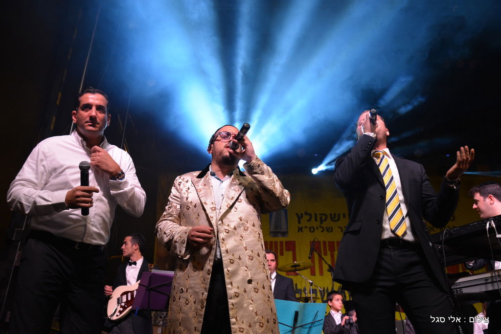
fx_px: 431
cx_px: 250
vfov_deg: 42.3
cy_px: 167
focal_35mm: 31
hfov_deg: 60.3
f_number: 5
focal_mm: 31
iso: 800
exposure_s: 1/80
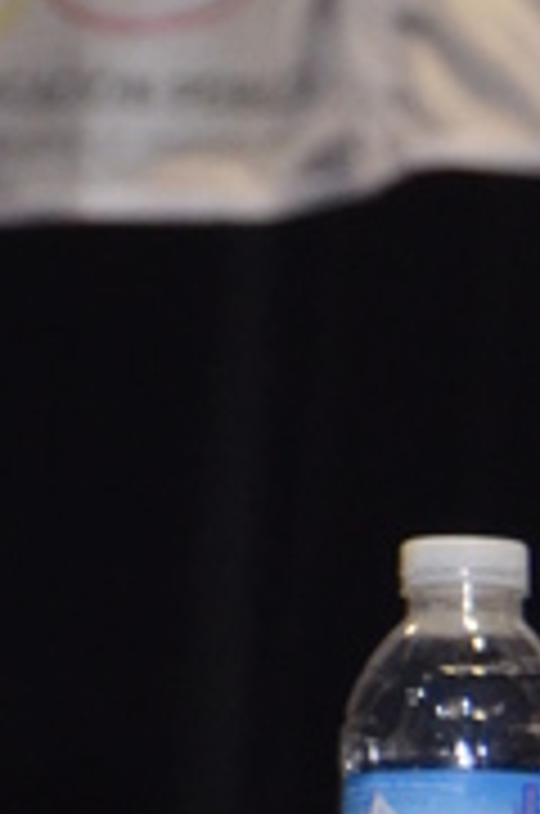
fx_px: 25217
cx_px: 1206
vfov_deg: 1.8
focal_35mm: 1117
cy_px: -486
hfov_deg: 1.2
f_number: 5.6
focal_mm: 105
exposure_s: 1/100
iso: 1250
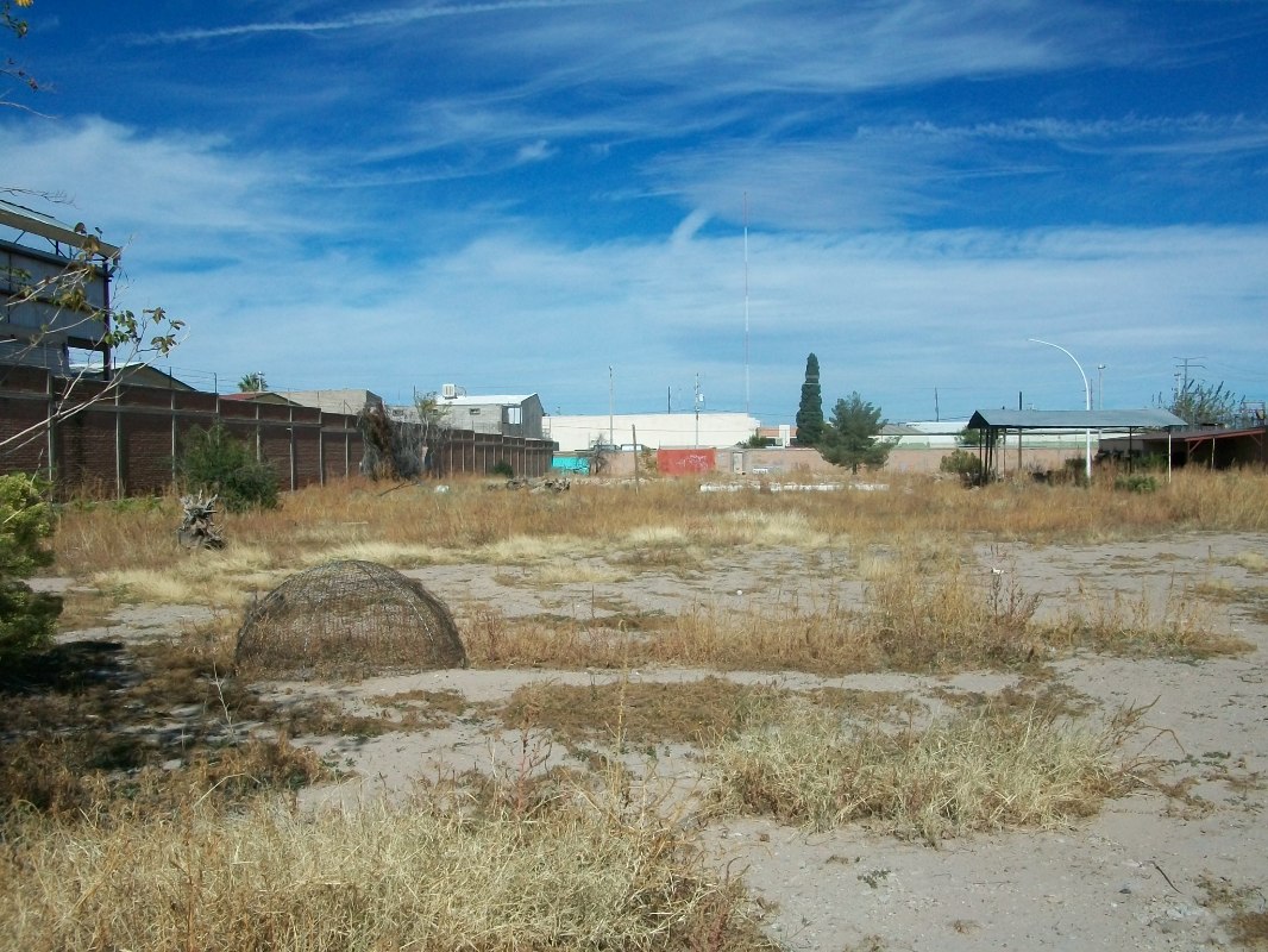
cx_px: 634
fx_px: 1246
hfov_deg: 53.9
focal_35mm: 34
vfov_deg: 41.8
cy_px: 476
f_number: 5.5
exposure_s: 1/800
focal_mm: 5.7
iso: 80
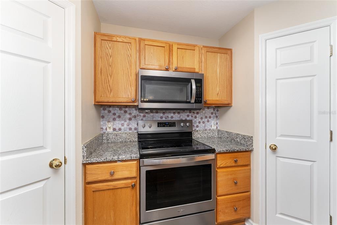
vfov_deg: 81.2
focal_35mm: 14
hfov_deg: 104.3
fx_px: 131
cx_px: 168
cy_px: 112
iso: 400
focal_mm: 14
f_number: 7.1
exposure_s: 1/6
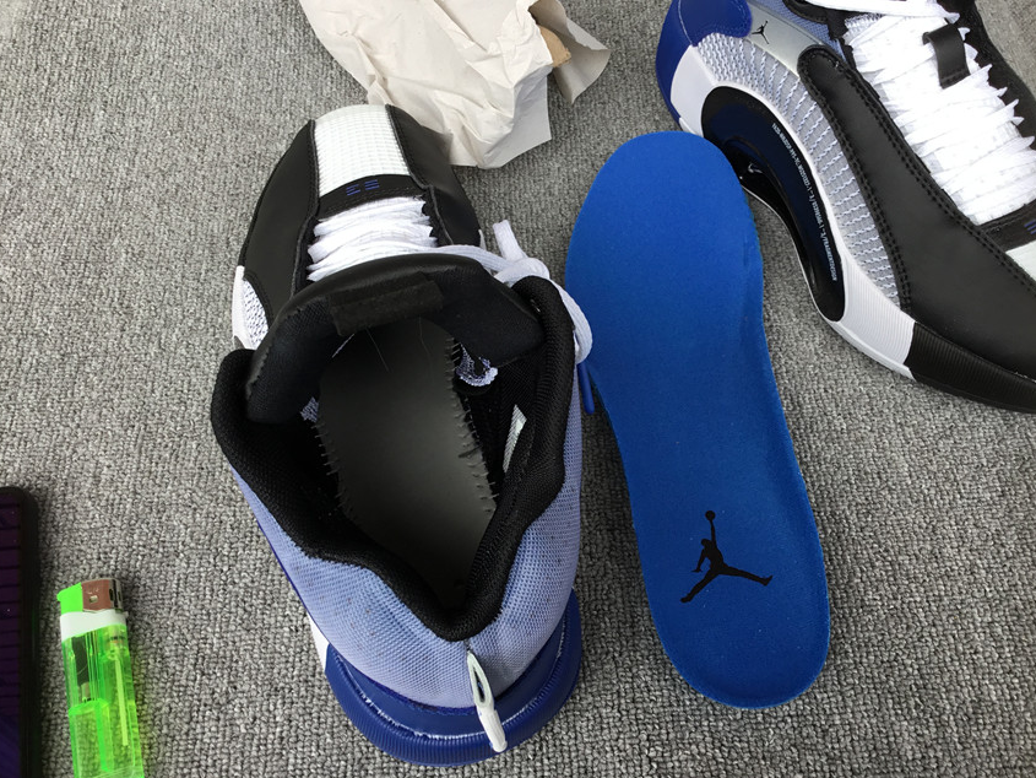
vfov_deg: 42.9
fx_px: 988
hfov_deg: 55.3
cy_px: 375
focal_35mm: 33
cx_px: 544
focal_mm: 3.3
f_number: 2.4
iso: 25
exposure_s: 1/109
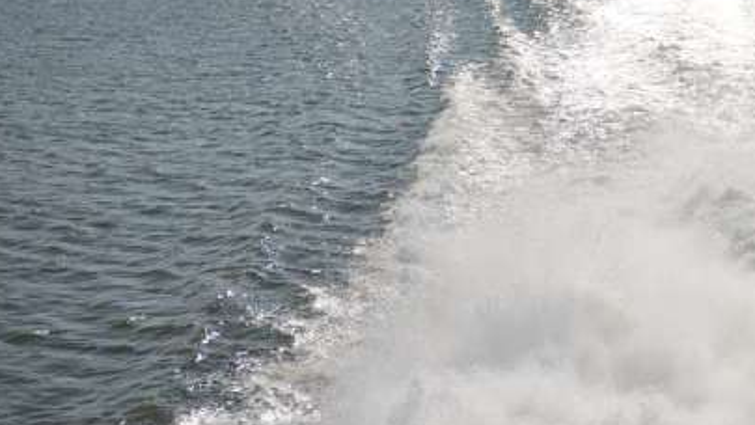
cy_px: 319
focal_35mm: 87
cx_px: 693
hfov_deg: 23.7
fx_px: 1742
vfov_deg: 13.9
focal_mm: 42
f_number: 2.8
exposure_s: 1/8000
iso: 125
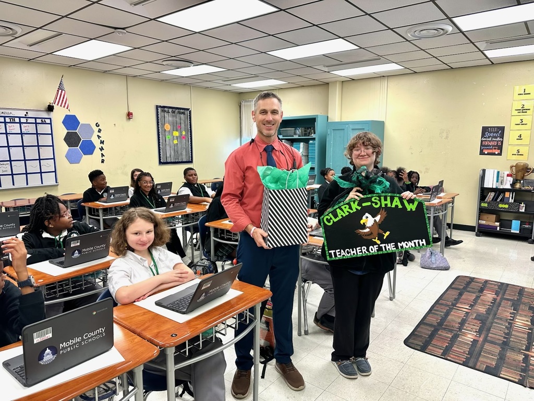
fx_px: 370
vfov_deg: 56.8
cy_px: 200
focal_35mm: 24
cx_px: 267
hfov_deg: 71.6
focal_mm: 6.86
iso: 160
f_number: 1.78
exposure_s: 1/120
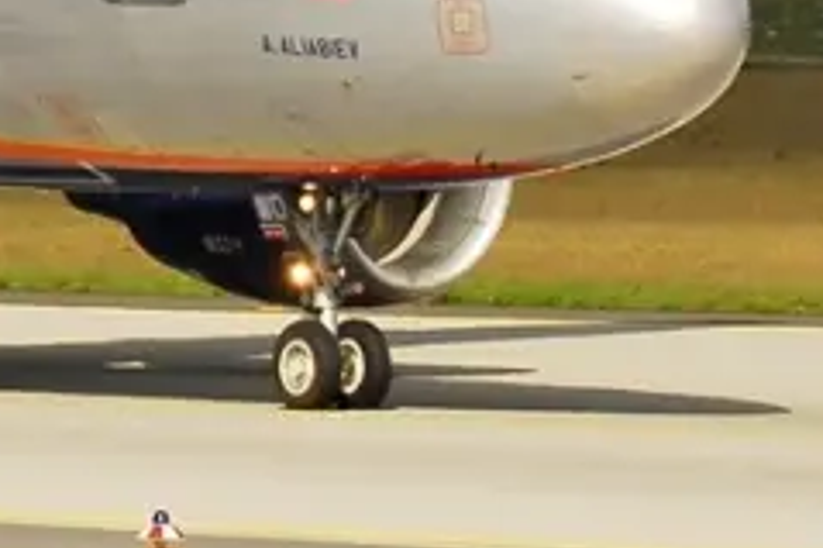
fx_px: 13501
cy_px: -43
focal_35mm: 591
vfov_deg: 2.3
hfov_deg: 3.5
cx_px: -902
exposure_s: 1/500
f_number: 8
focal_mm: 92
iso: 200
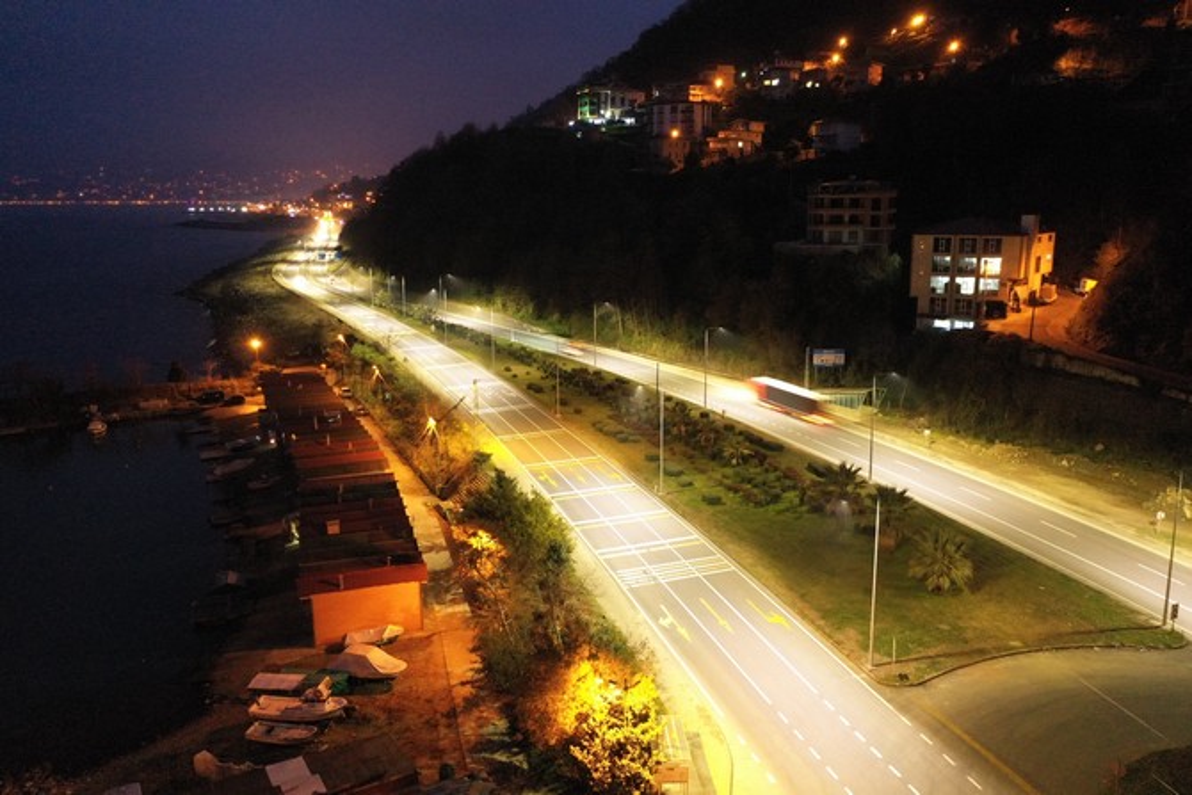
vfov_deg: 46.4
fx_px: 927
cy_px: 398
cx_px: 596
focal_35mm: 28
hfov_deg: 65.5
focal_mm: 10.26
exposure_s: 1/4
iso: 2000
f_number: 2.8
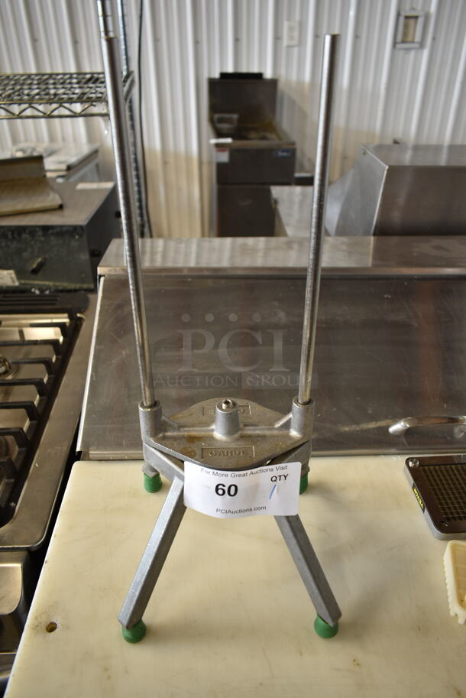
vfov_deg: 67.3
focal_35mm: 27
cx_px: 233
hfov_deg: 48.0
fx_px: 523
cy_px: 349
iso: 400
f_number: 3.5
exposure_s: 1/30
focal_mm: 18
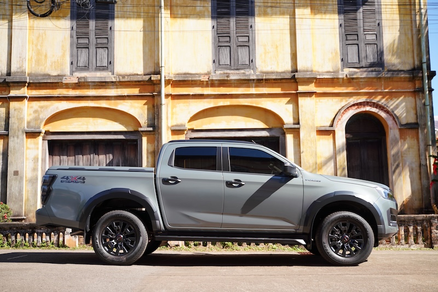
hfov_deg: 48.4
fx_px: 487
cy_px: 146
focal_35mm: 40
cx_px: 219
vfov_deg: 33.4
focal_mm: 40
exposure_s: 1/1000
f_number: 2.8
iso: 125
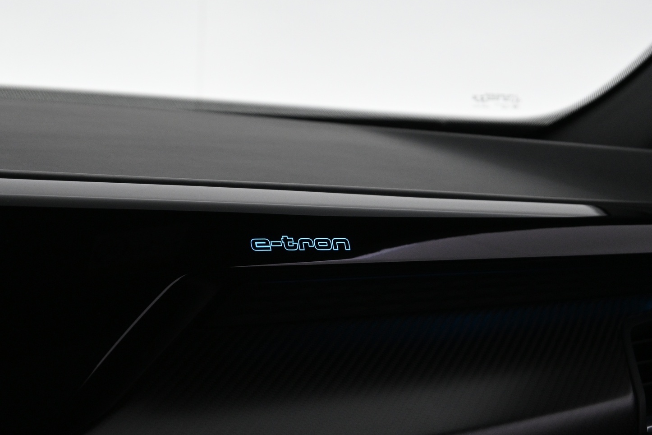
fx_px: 1521
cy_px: 231
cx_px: 308
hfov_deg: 24.2
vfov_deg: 16.3
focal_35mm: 84
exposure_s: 1/50
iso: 1600
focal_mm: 50
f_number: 6.3
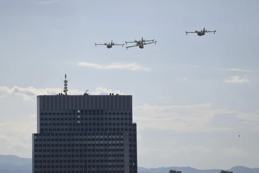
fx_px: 1440
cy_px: 86
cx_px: 130
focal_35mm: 200
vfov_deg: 6.9
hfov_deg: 10.3
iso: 80
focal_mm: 200
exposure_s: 1/6400
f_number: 2.8
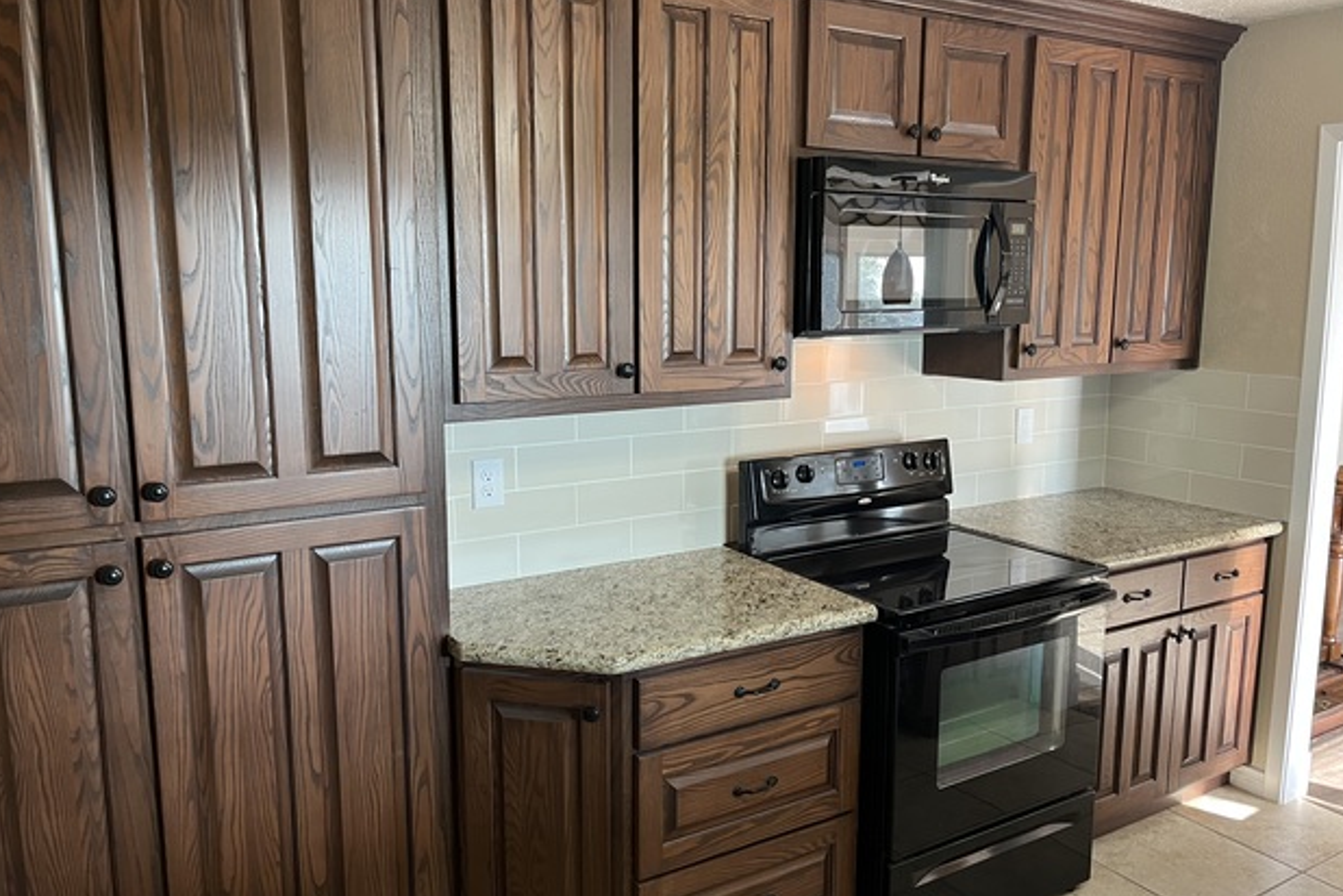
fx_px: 1044
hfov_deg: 65.5
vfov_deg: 46.4
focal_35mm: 28
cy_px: 444
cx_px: 661
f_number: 1.6
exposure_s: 1/60
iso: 160
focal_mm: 5.1
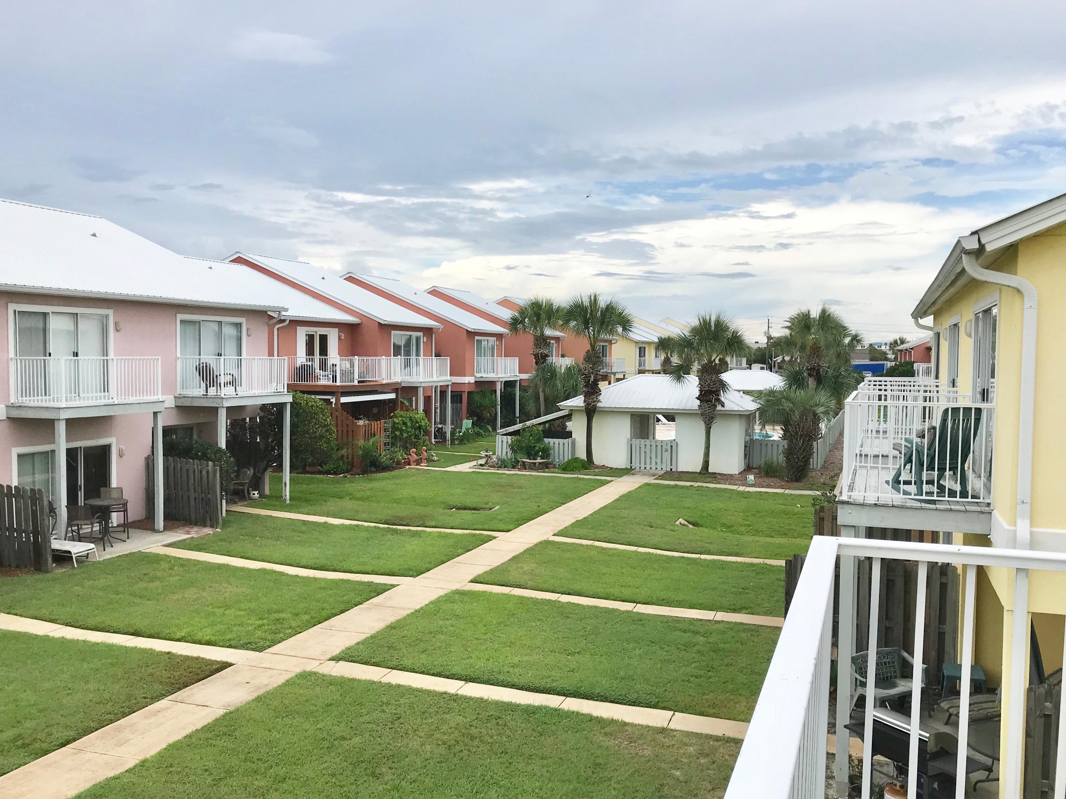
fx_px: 924
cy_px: 409
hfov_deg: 59.9
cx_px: 557
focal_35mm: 30
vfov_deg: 46.8
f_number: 1.8
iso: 20
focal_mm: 3.99
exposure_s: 1/2083
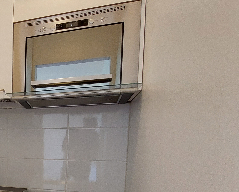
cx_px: -14
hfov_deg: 44.6
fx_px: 226
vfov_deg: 42.5
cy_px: 167
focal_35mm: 32
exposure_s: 1/50
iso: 320
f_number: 2.2
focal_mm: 1.74
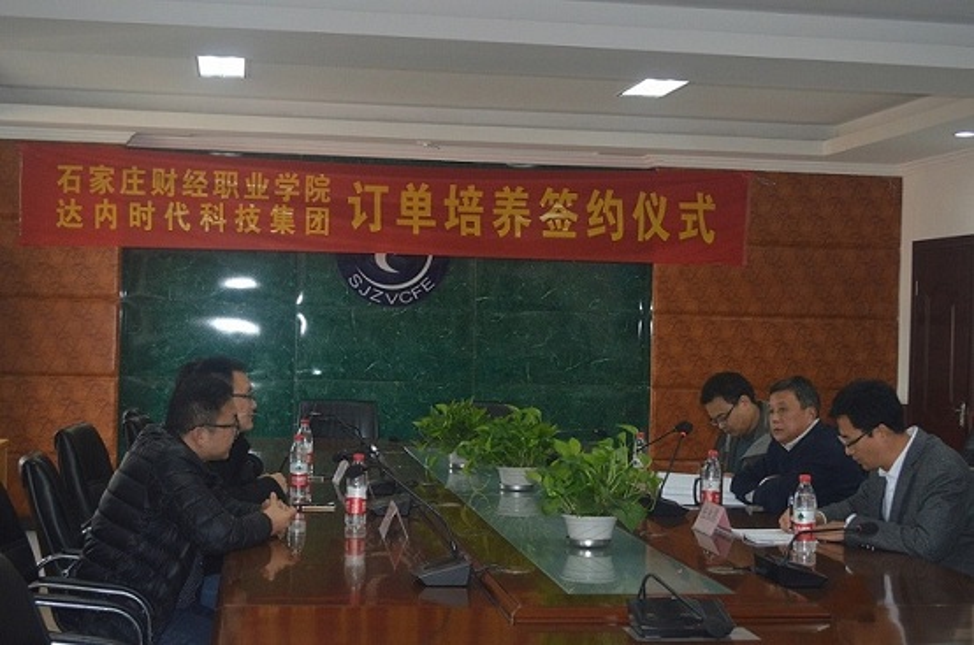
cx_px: 487
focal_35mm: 54
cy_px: 322
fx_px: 1458
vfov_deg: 25.0
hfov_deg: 36.9
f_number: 5
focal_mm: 36
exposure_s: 1/60
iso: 1400
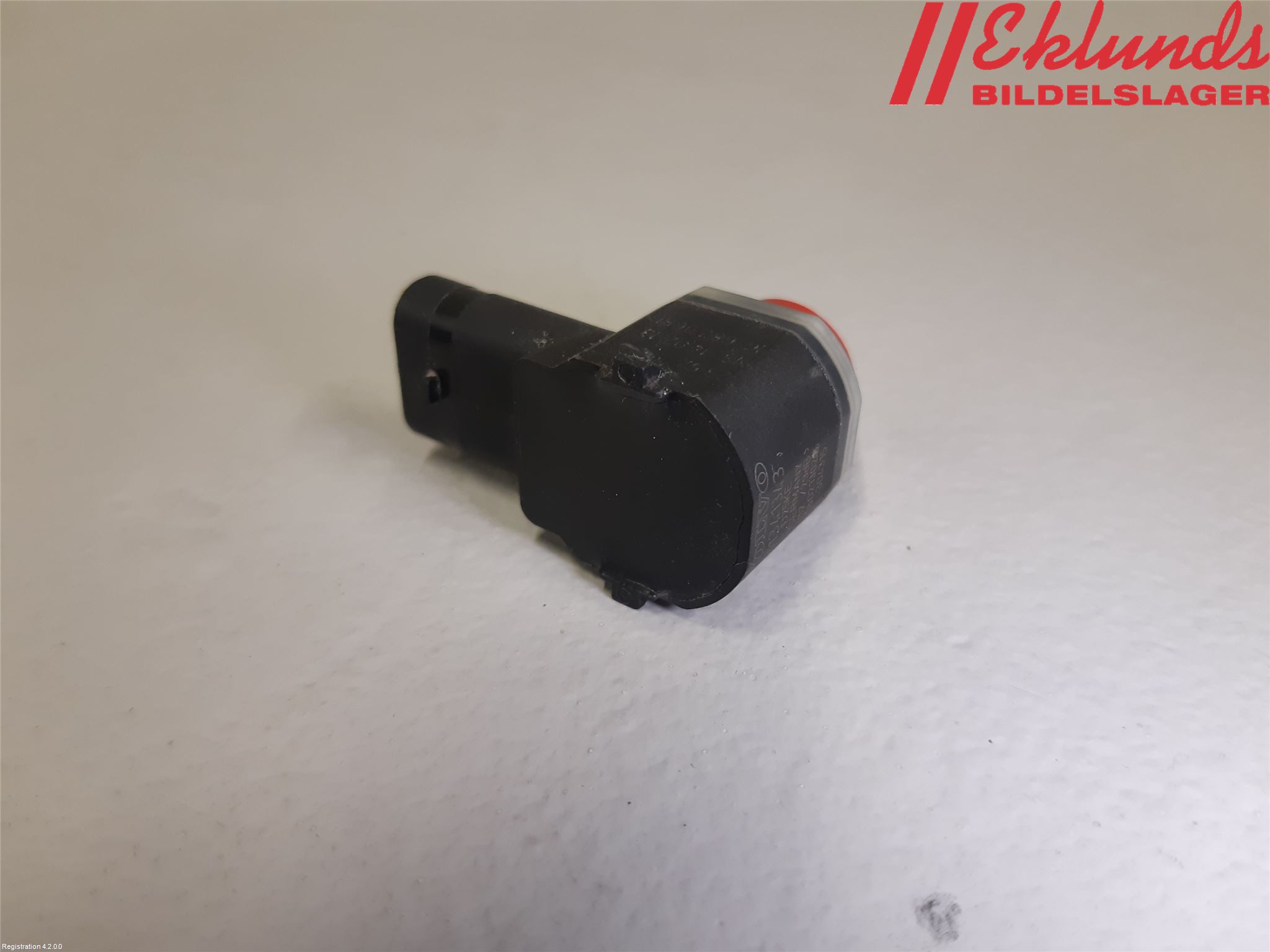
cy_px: 476
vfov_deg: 53.1
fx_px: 954
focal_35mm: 26
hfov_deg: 67.3
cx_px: 635
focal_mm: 3.93
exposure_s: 1/50
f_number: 1.7
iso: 100
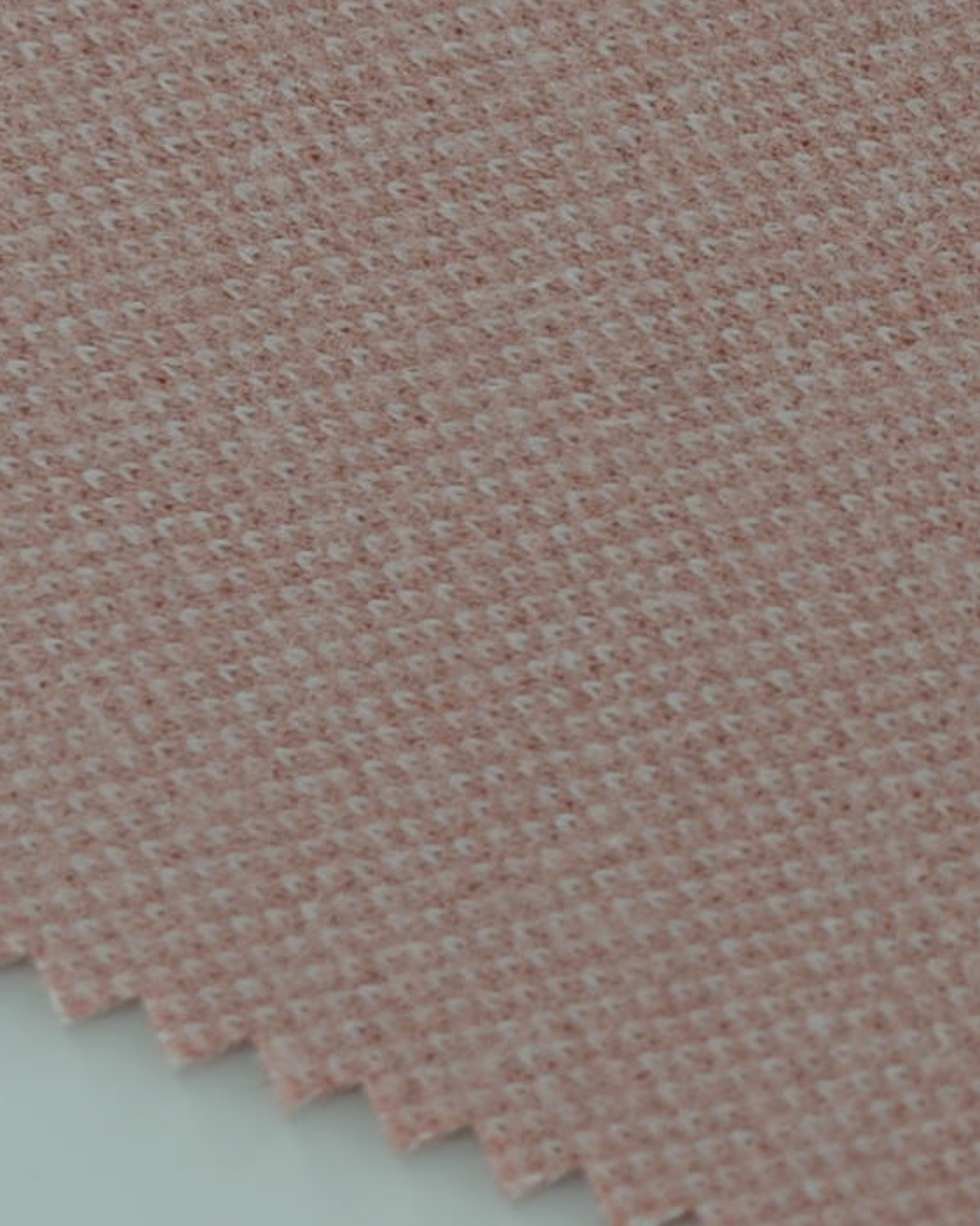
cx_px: 2000
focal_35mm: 201
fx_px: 7290
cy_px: 195
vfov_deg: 9.6
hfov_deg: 7.4
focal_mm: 50
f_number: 3.5
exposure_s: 1/250
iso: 100
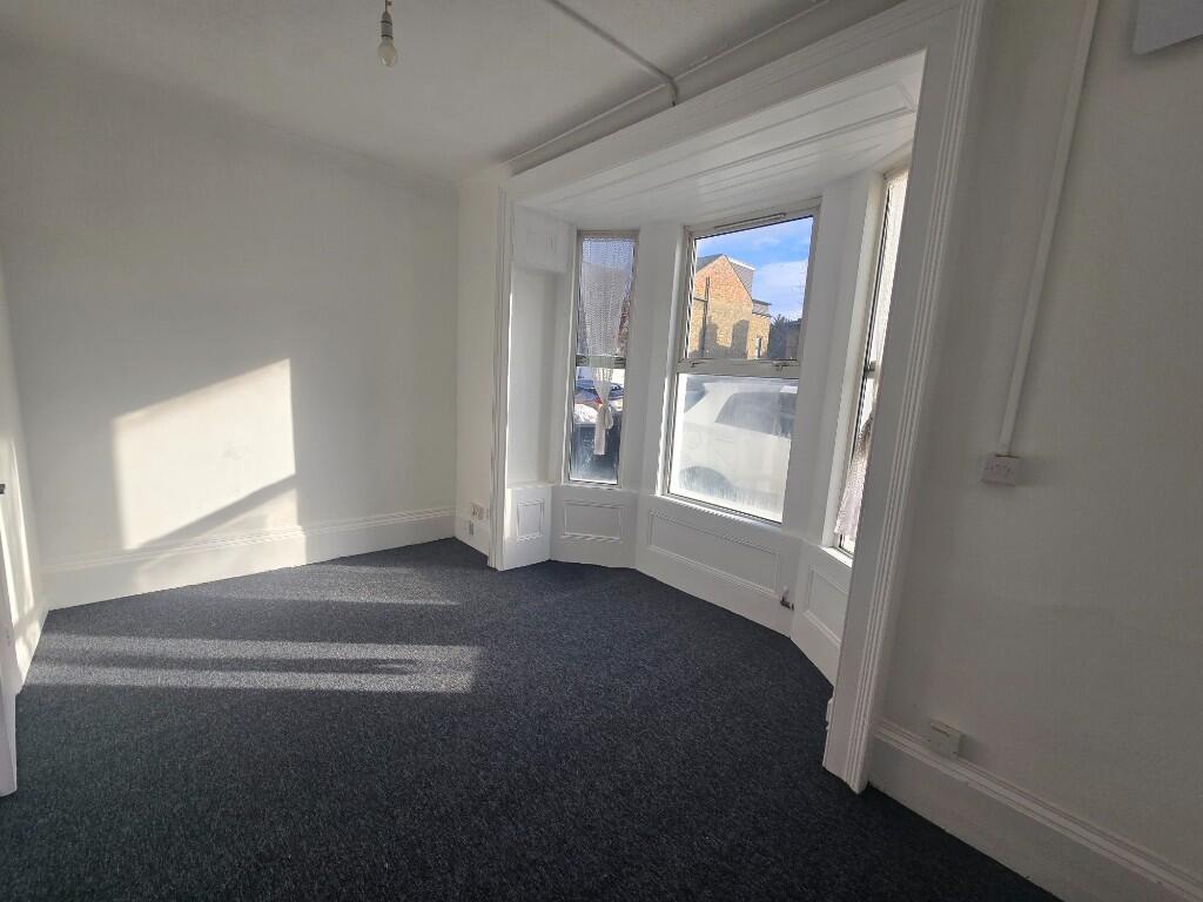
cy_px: 451
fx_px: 452
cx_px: 602
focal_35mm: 13
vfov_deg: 89.9
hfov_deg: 106.2
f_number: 2.2
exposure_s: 1/986
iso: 50
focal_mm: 2.2
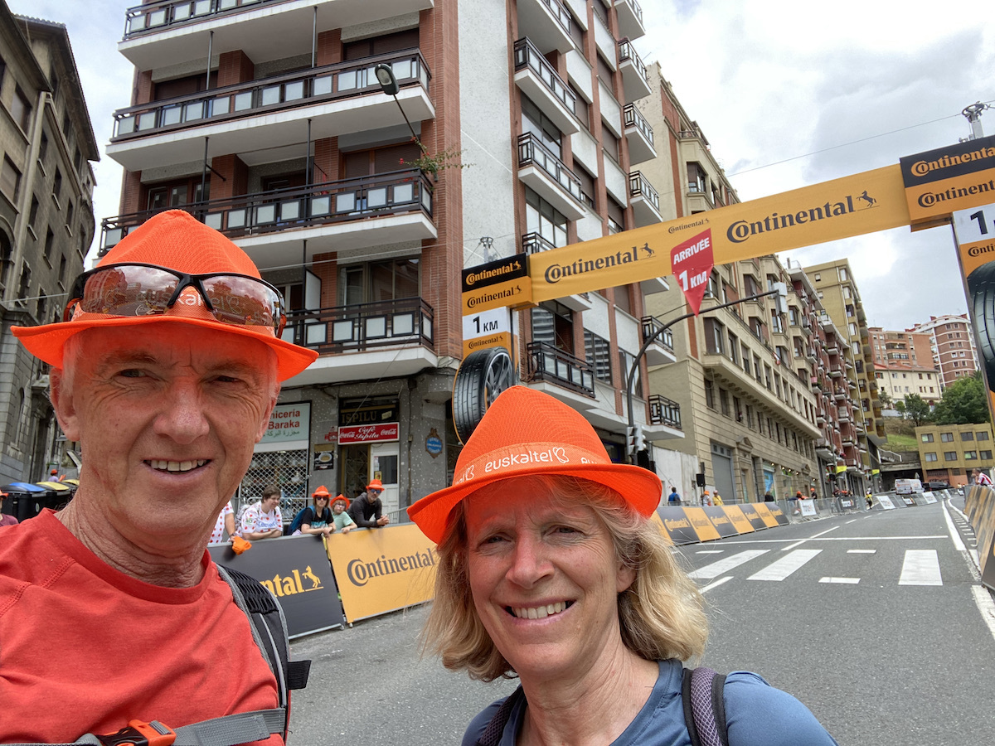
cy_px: 373
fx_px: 661
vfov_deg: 58.9
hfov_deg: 73.9
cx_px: 498
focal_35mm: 23
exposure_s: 1/253
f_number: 2.2
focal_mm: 2.71
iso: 25
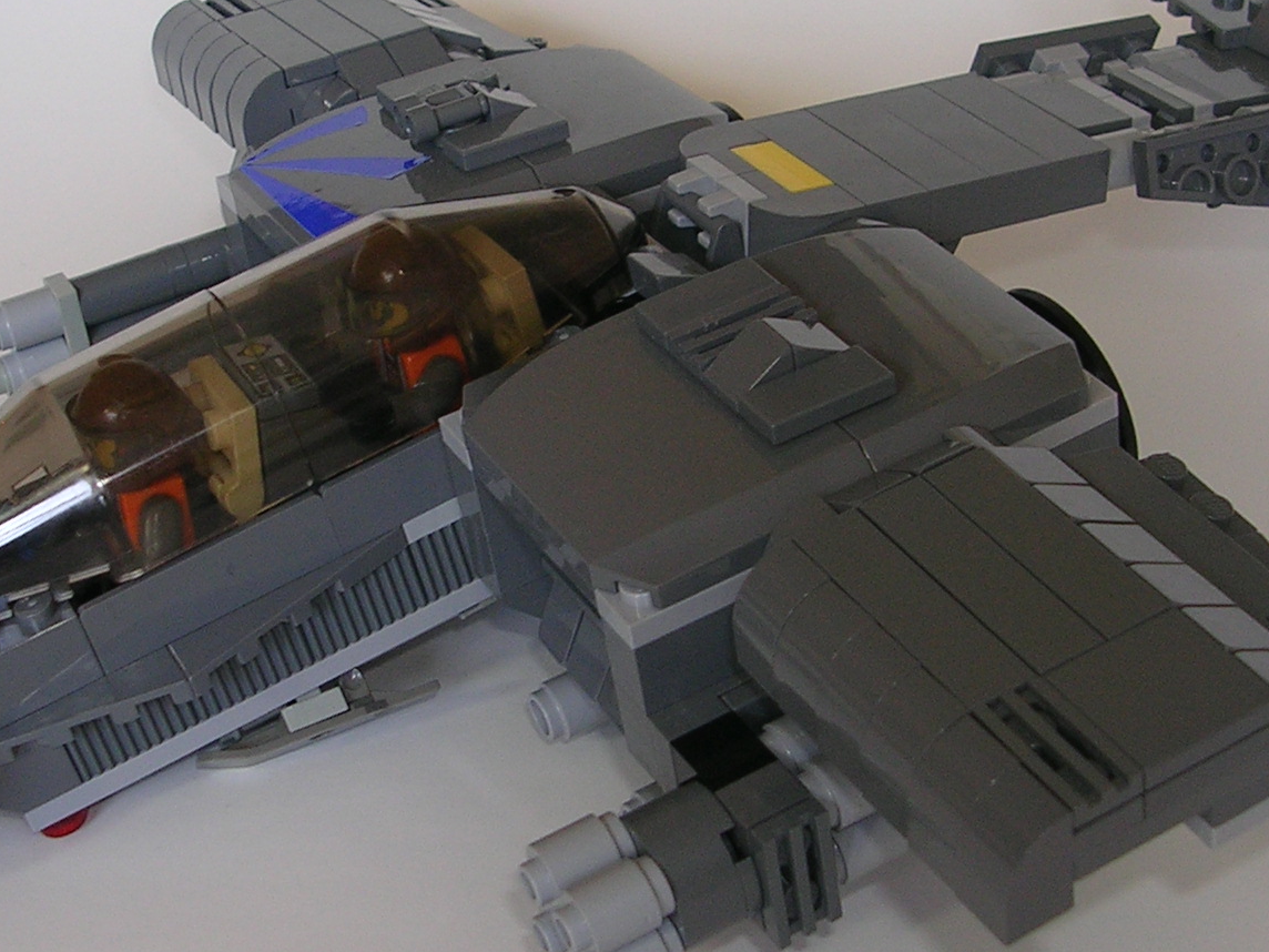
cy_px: 350
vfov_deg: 21.6
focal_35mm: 68
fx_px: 2493
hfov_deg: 28.6
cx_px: 611
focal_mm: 5.8
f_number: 2.8
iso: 50
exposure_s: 1/30
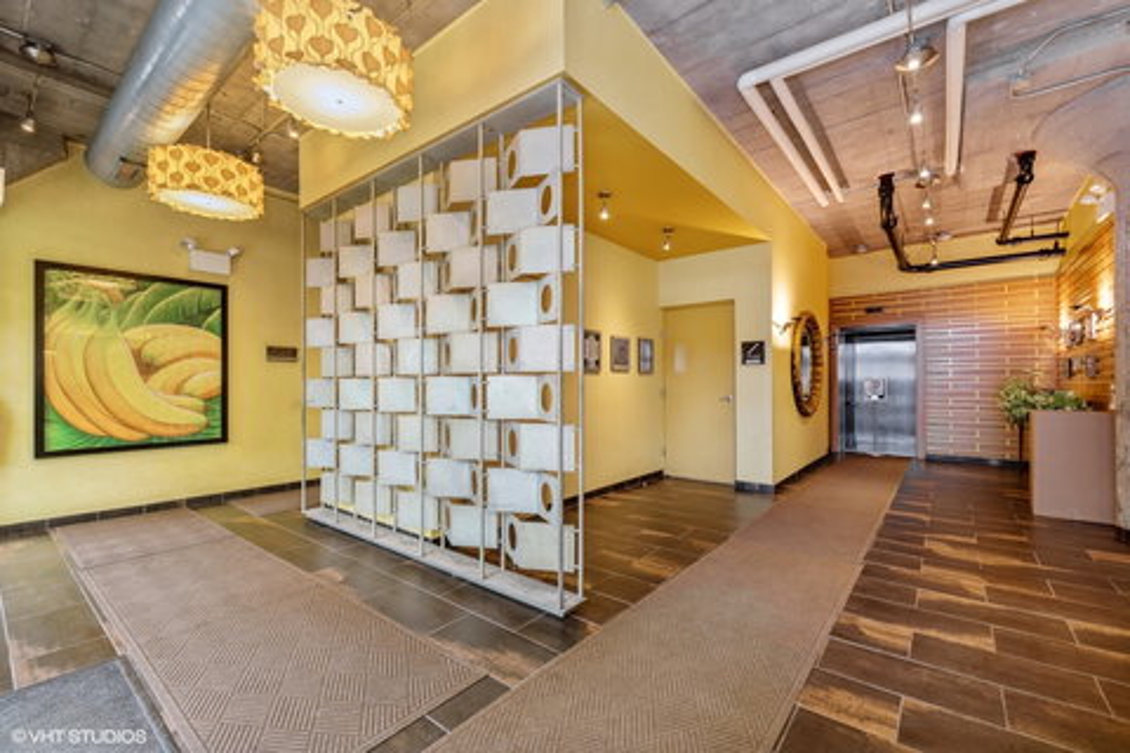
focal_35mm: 15
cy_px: 376
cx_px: 565
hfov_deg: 100.4
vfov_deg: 77.3
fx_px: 471
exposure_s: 1/8
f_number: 8
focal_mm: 15
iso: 200
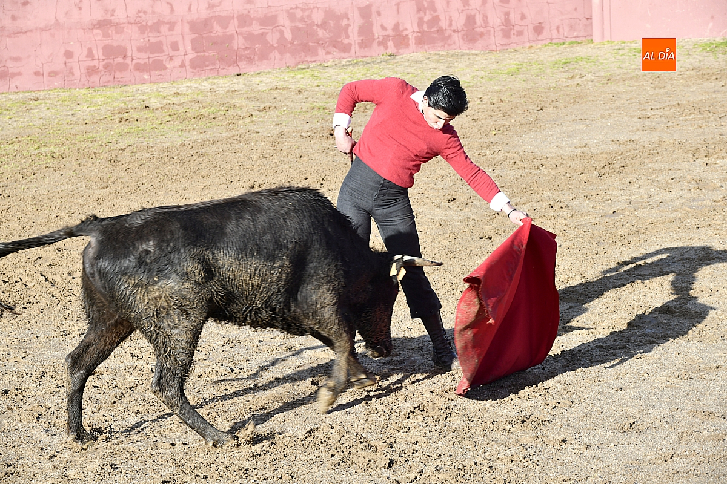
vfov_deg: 11.4
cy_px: 242
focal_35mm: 120
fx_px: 2423
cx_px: 364
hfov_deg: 17.1
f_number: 8
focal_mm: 120
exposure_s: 1/320
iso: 320
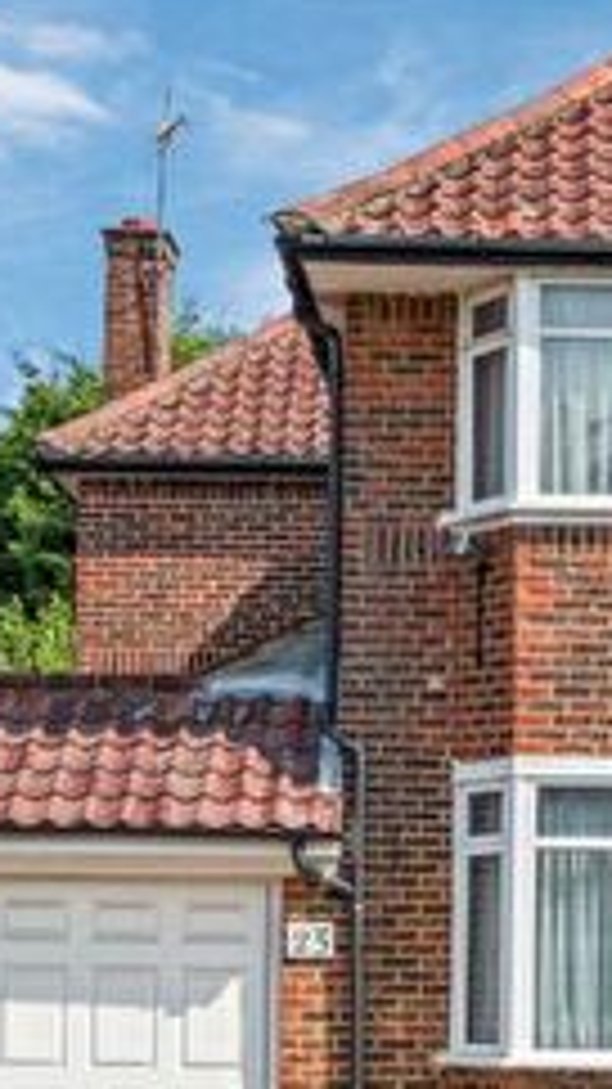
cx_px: 652
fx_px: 3060
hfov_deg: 11.3
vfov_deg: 19.9
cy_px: 886
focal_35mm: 106
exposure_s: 1/2000
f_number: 5.6
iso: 640
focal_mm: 35
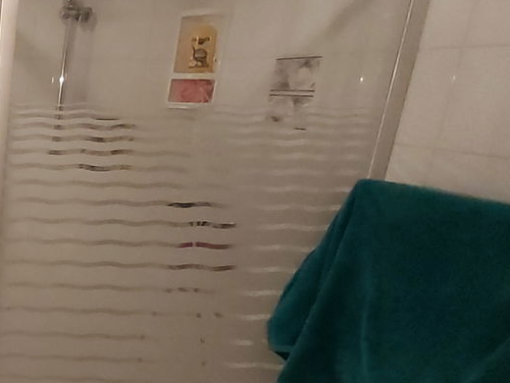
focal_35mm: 40
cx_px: -178
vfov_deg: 35.5
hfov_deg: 32.6
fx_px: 589
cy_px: 264
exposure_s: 1/33
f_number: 2.2
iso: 250
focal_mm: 1.42
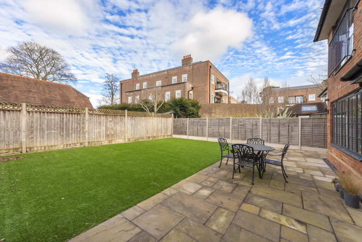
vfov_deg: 81.3
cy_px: 121
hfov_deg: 104.2
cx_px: 181
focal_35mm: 14
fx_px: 141
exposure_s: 1/400
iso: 800
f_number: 10
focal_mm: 14
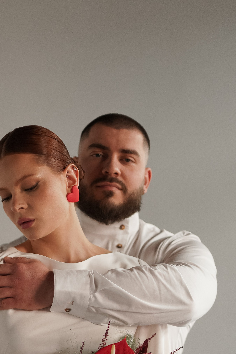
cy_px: 266
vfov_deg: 20.1
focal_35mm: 101
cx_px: 57
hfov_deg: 13.5
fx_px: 993
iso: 640
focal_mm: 50
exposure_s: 1/1000
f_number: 1.4
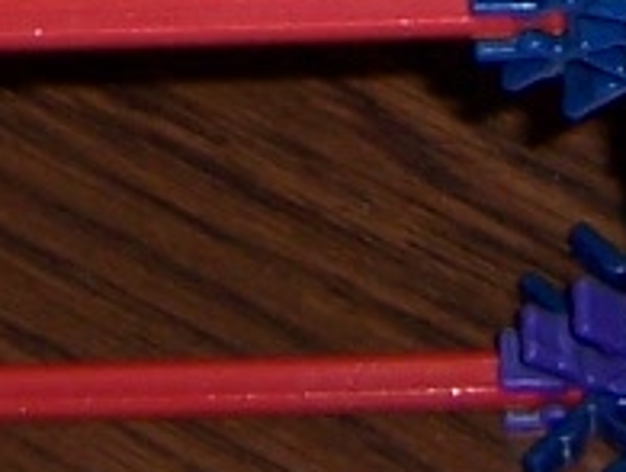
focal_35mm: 262
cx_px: 430
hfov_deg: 7.5
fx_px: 4747
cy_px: -1156
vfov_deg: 5.2
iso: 80
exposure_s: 1/60
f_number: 2.8
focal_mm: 5.5
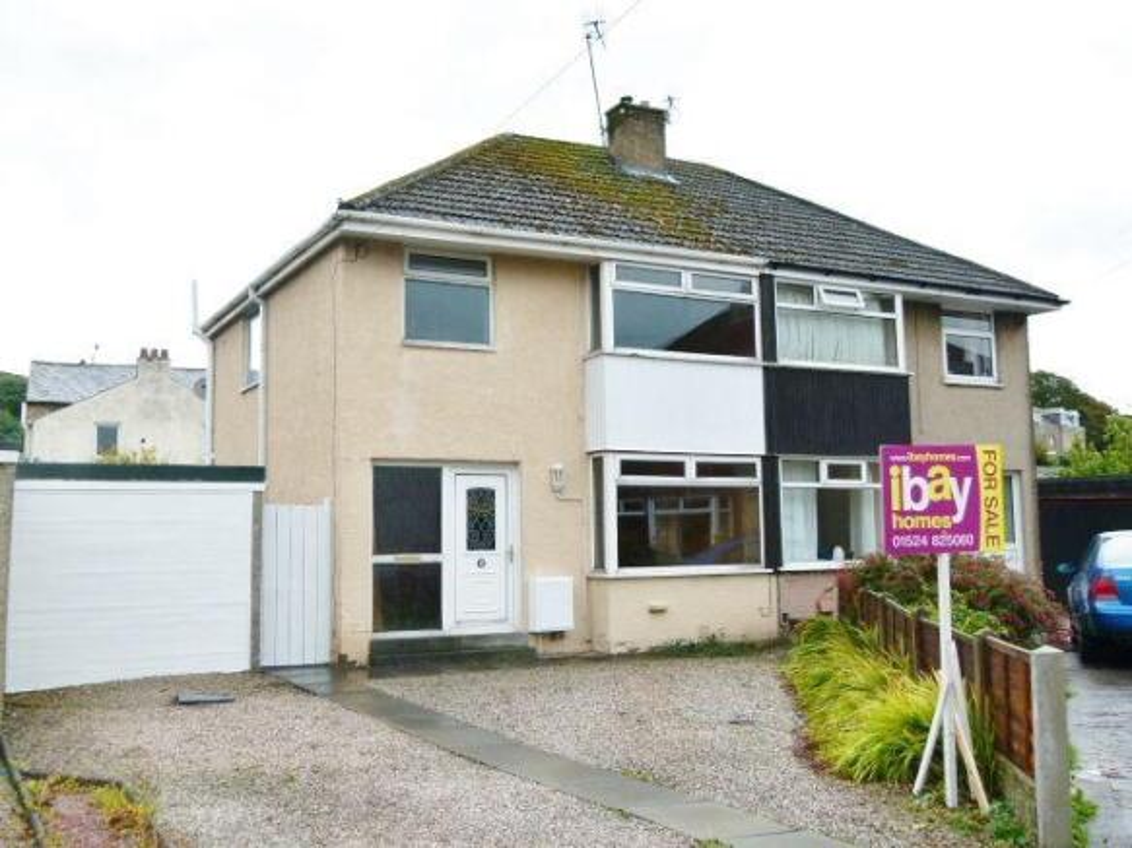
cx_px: 566
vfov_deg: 40.7
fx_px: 1144
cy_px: 424
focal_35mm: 35
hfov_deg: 52.6
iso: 100
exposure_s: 1/125
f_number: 3.1
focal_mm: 6.3
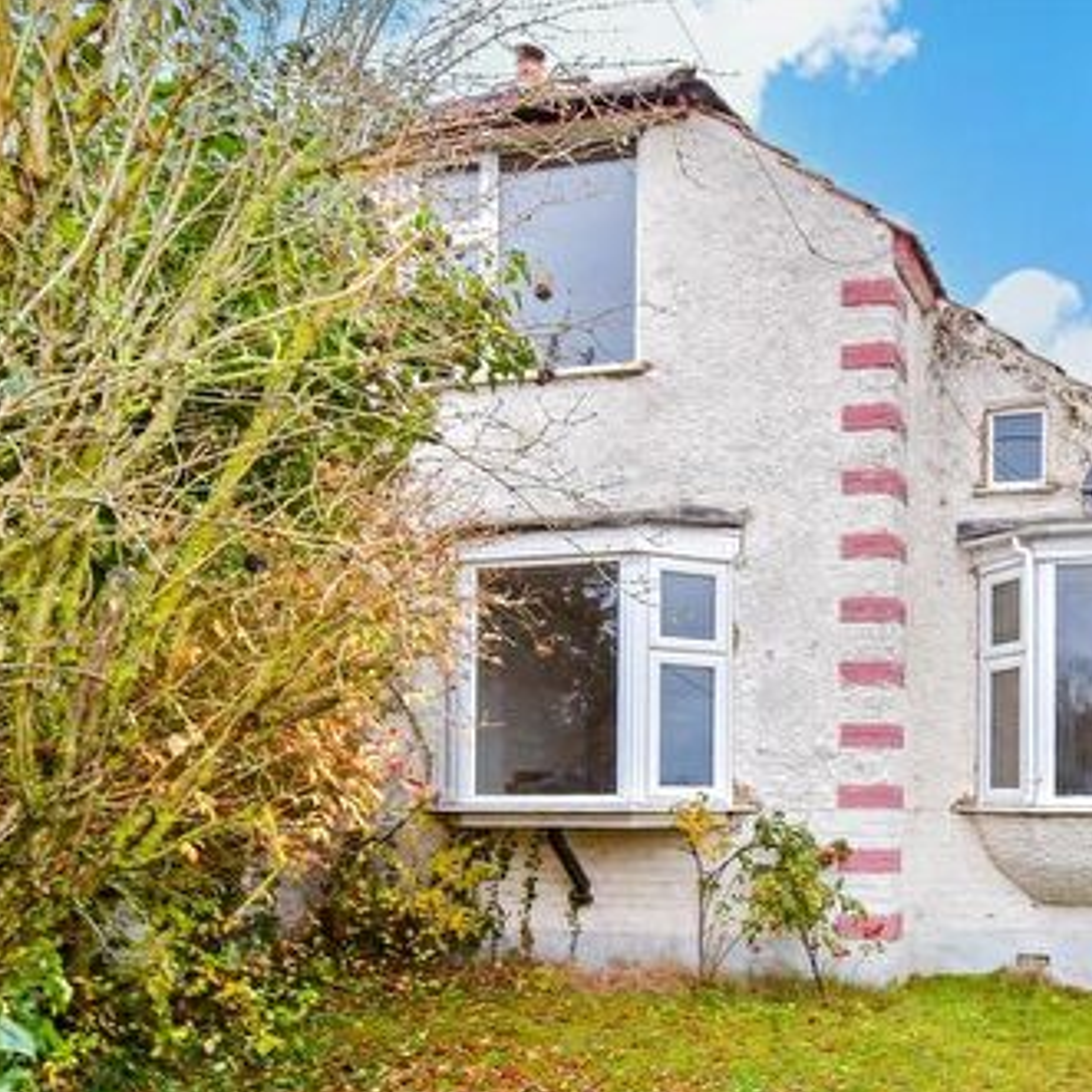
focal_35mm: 27
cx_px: 881
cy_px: 760
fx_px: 964
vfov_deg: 57.3
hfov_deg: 54.8
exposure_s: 1/20
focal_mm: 10
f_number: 8
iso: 320
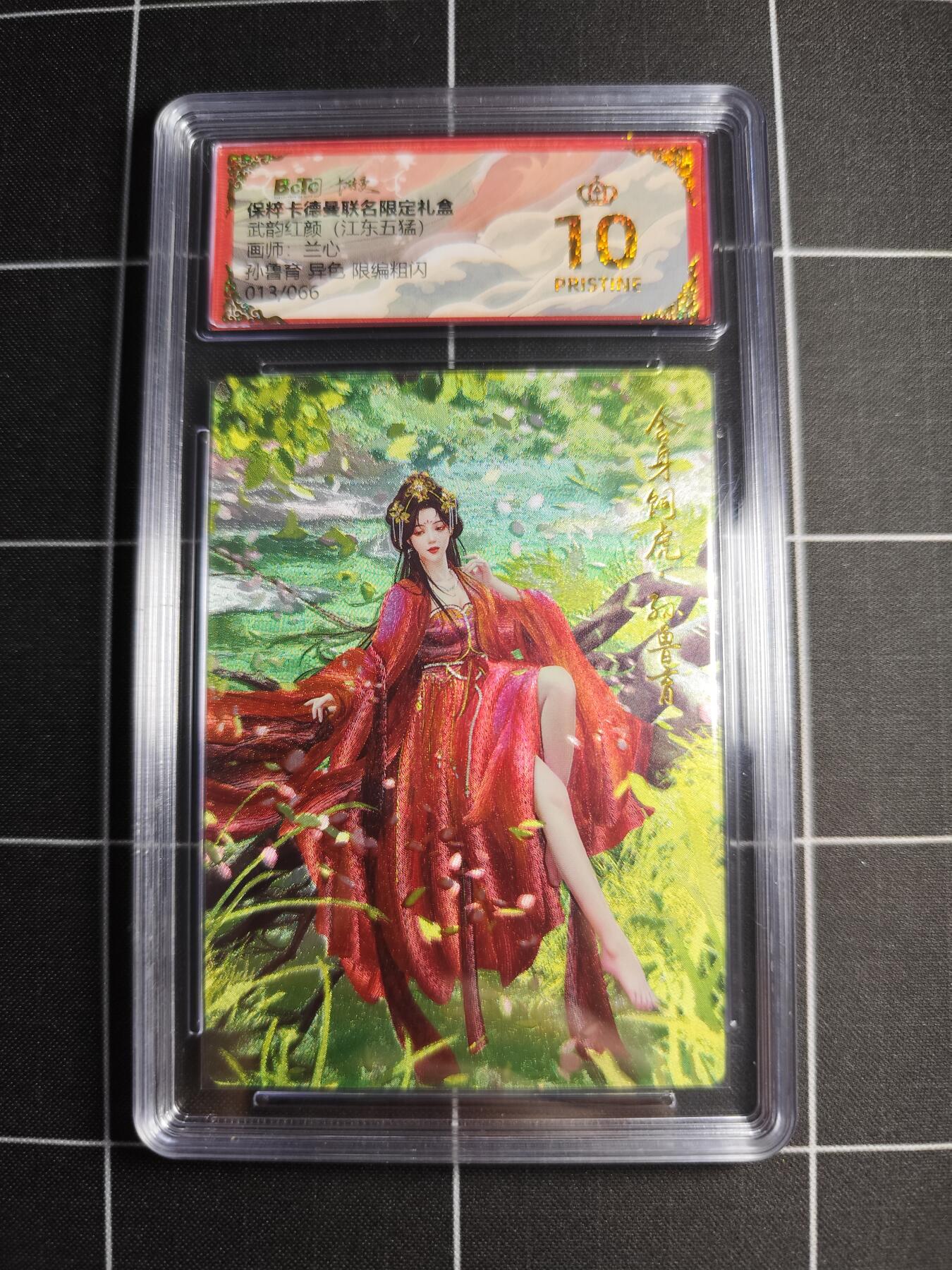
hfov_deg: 58.9
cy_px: 635
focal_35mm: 23
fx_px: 843
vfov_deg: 73.9
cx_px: 476
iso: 320
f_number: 1.65
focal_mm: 6.14
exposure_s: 1/100
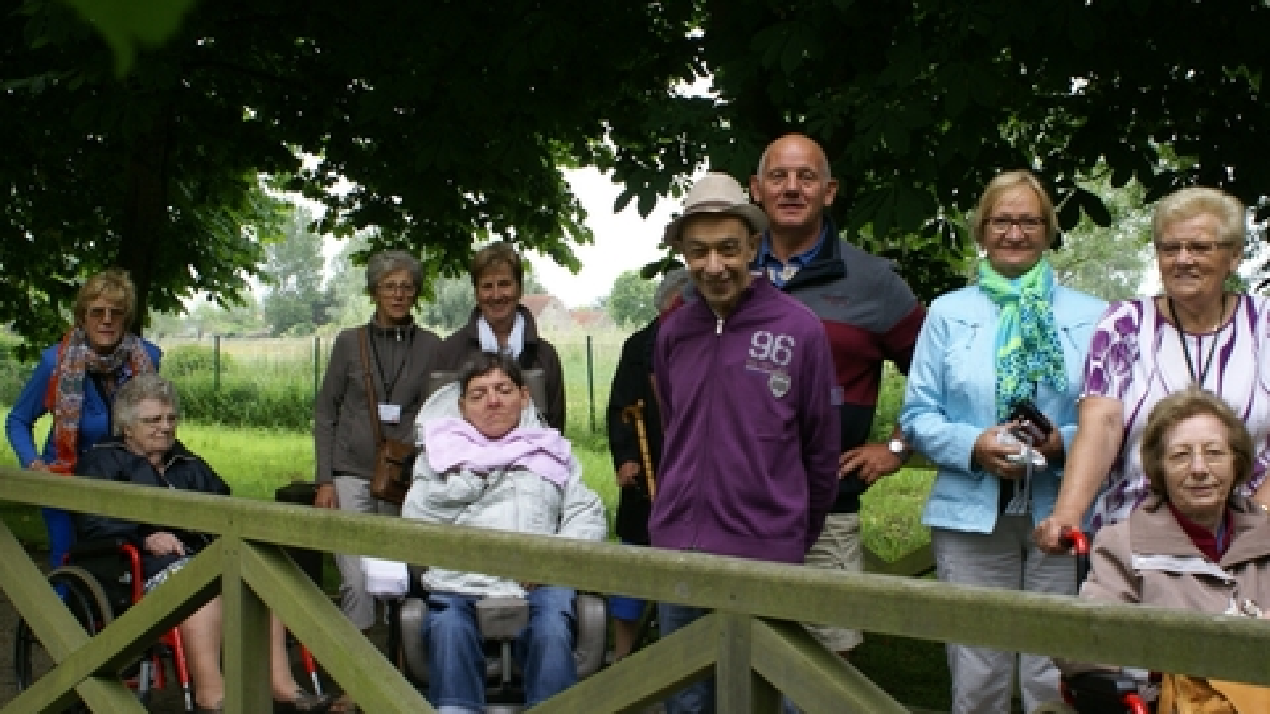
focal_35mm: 55
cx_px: 688
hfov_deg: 37.8
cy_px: 381
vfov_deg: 21.8
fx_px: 1852
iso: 100
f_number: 6.3
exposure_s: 1/60
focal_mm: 28
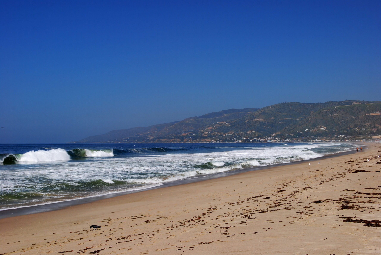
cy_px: 128
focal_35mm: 63
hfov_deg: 31.9
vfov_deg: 21.6
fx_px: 668
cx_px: 190
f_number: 14
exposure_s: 1/50
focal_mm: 42
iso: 100
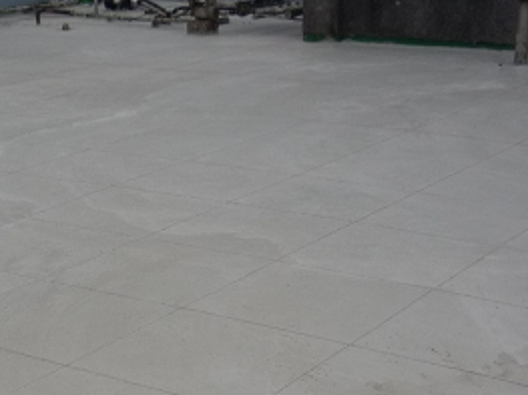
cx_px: 193
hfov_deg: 24.3
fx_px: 1220
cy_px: 484
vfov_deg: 17.5
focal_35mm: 80
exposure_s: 1/320
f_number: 4
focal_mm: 5.2
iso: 100
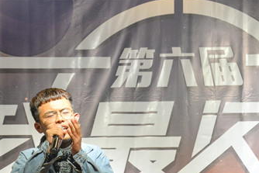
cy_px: 163
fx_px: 1310
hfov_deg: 11.3
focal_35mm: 182
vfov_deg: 7.5
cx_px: 112
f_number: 6.3
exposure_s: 1/160
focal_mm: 95
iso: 1600
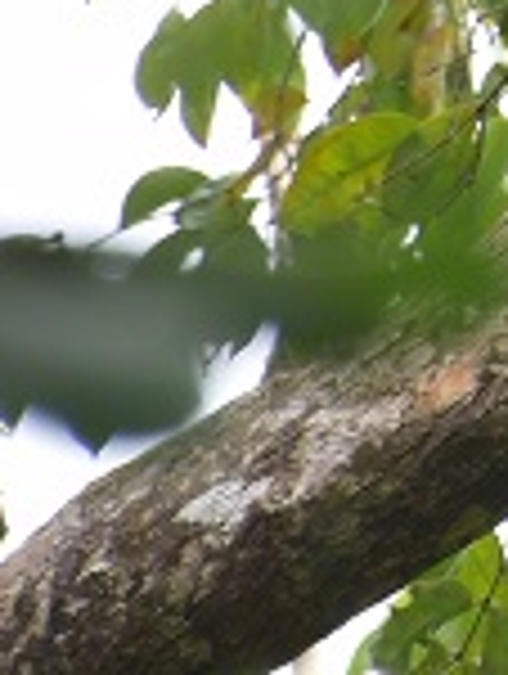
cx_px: 2050
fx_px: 28292
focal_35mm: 1450
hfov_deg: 1.0
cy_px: -621
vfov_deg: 1.4
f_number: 5.6
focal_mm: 140
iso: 100
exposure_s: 1/125
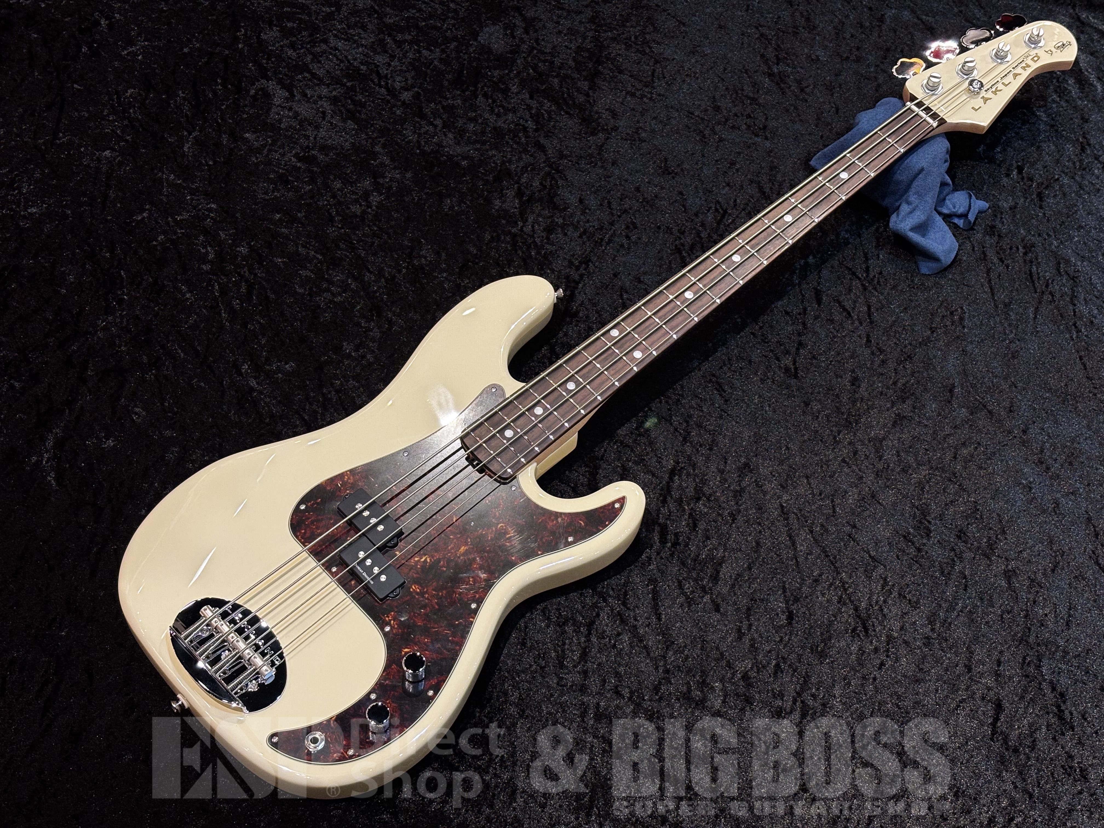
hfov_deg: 36.8
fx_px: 1658
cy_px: 414
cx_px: 552
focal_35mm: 52
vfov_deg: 28.0
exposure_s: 1/60
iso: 80
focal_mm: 5.96
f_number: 1.6
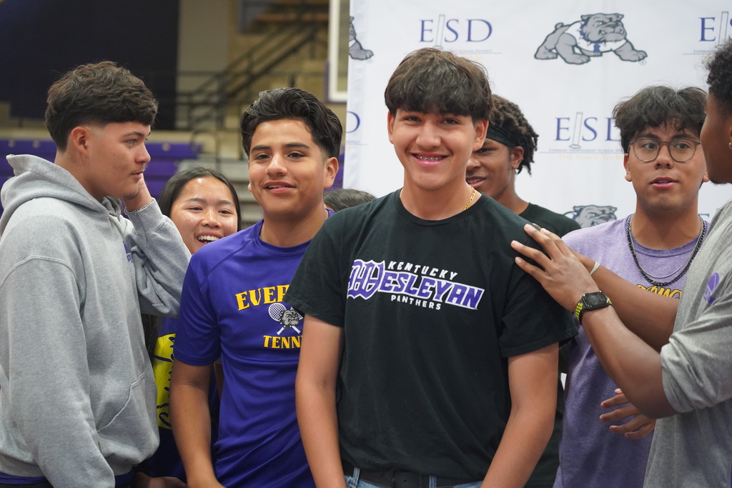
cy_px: 244
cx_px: 366
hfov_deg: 26.3
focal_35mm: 77
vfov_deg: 17.7
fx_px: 1566
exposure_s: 1/160
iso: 5000
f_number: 4
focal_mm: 77
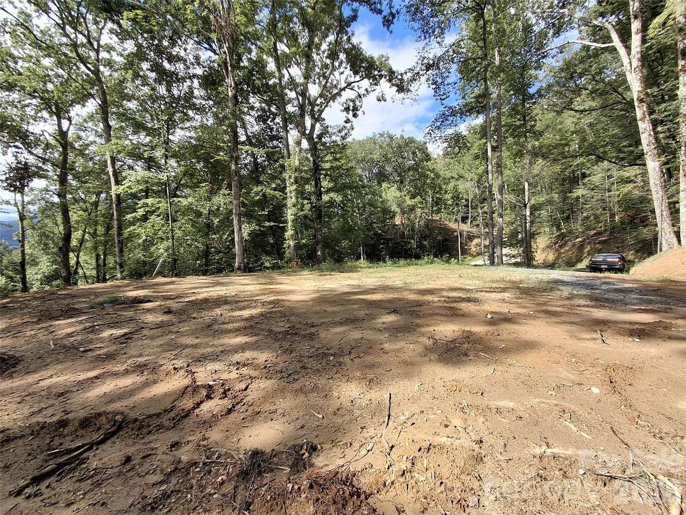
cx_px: 343
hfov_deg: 94.5
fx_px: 317
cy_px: 258
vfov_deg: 78.1
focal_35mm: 16
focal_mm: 1.64
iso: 40
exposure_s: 1/969
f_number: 2.2
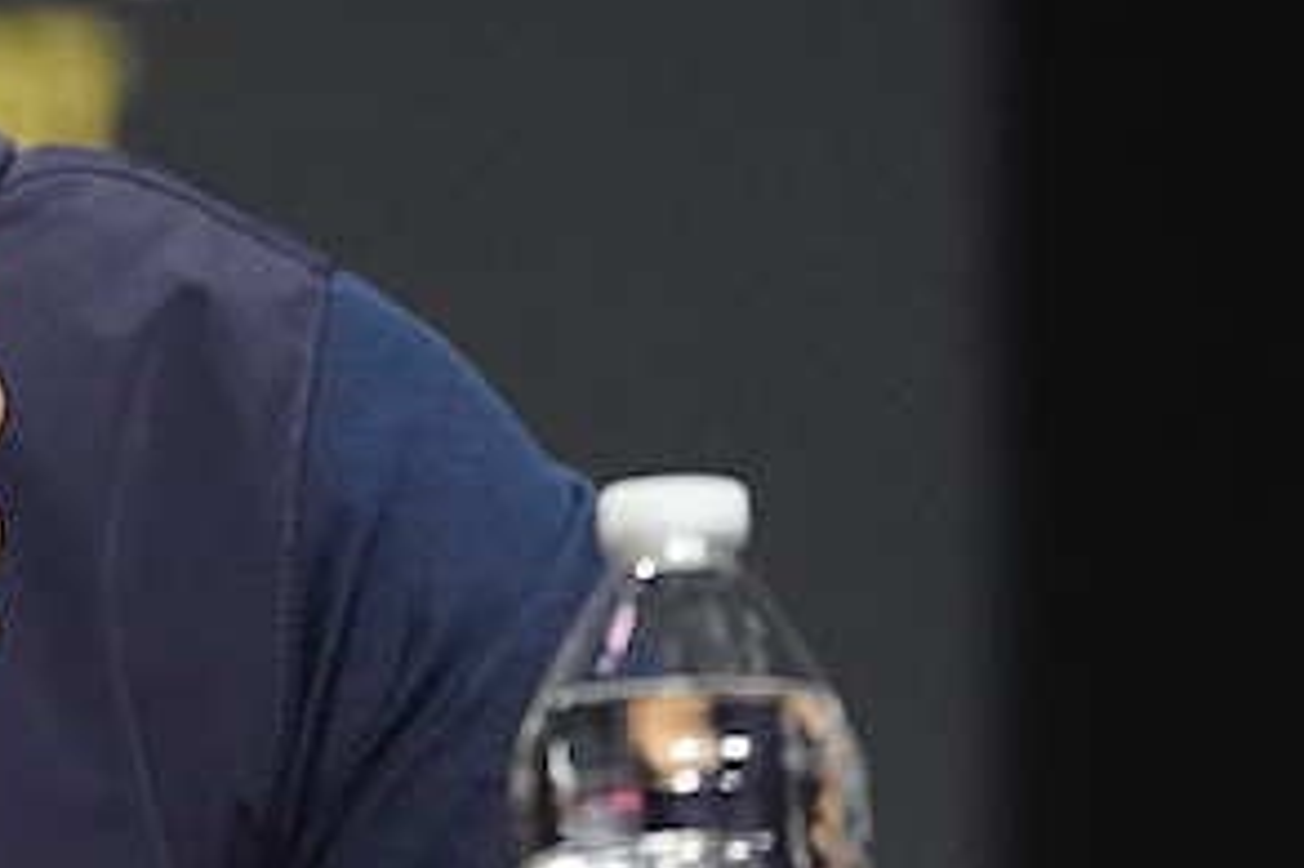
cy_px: 556
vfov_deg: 1.1
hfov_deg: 1.7
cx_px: -369
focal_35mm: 1230
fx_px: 44526
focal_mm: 200
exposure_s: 1/800
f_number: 2.8
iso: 3200
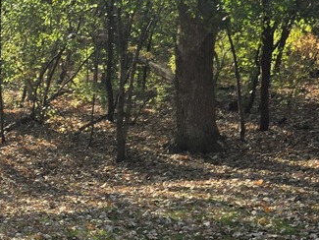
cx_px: -189
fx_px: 940
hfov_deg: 17.0
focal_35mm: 102
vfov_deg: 14.5
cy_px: 99
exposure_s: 1/960
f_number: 1.8
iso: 25
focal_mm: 5.4
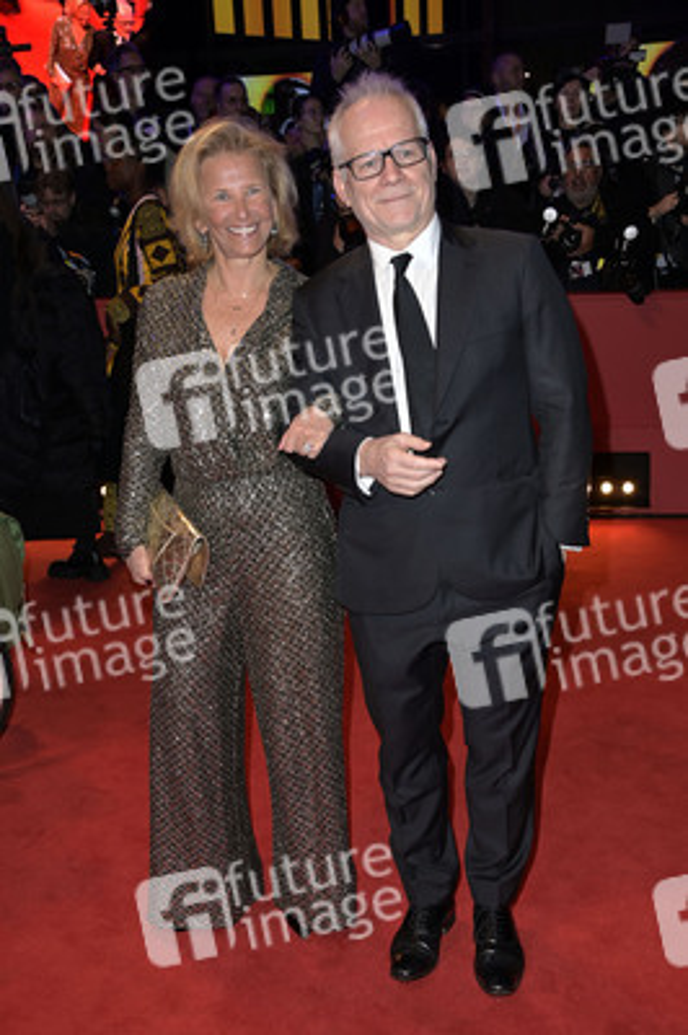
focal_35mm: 42
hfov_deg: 31.8
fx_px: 1206
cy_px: 518
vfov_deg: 46.4
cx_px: 344
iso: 800
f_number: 5
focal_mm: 42
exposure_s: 1/250
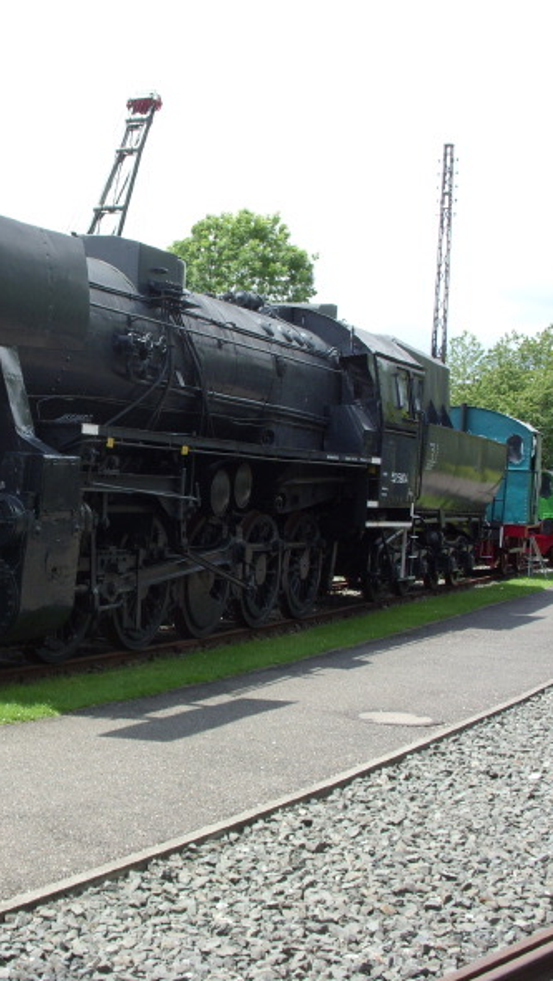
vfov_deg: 37.2
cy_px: 485
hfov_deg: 21.0
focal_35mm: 56
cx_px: 46
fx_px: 1458
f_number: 4.9
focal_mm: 6.3
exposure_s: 1/201
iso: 50
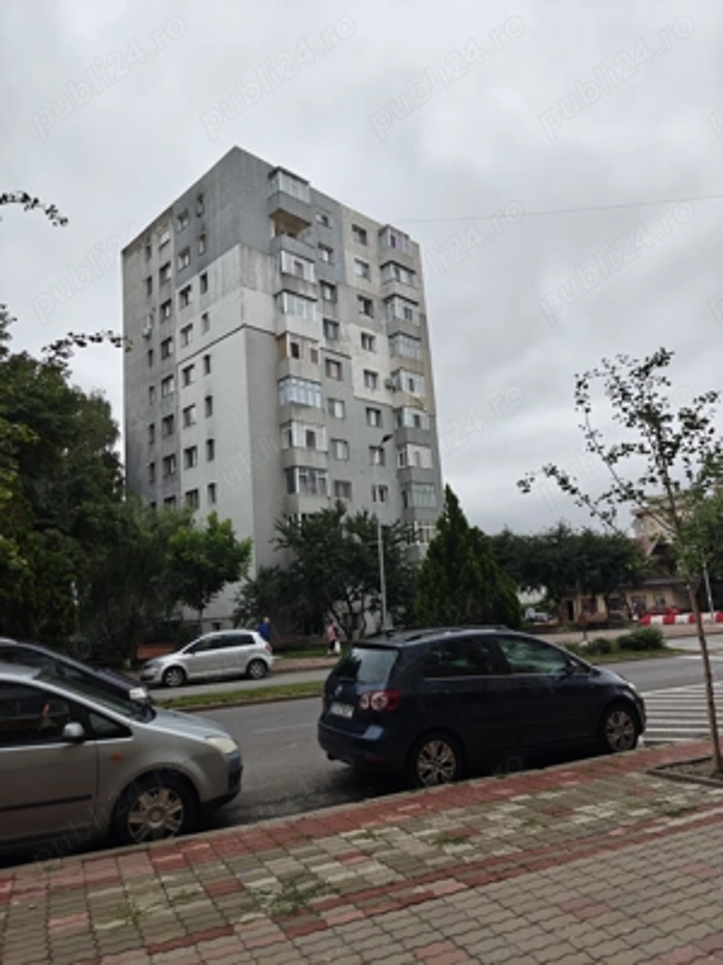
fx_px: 641
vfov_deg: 73.9
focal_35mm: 23
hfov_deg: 58.9
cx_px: 362
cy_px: 482
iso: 50
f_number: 1.6
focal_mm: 6.06
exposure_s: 1/591
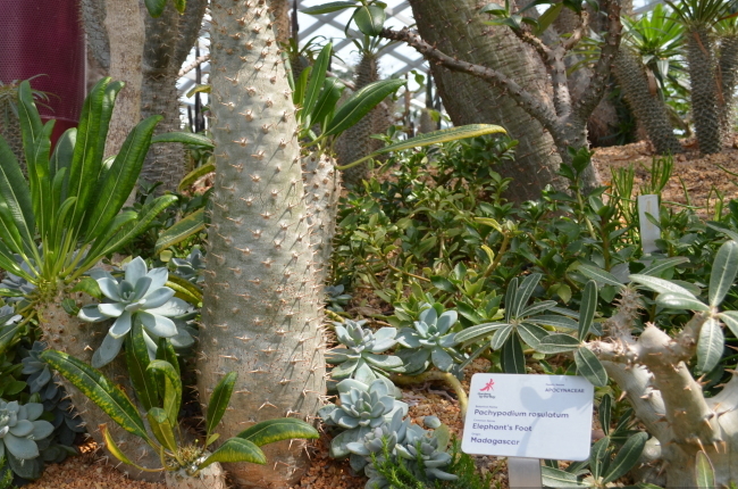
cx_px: 163
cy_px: 135
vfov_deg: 25.6
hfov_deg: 37.1
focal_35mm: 52
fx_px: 1063
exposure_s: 1/200
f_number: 7.1
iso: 200
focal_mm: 22
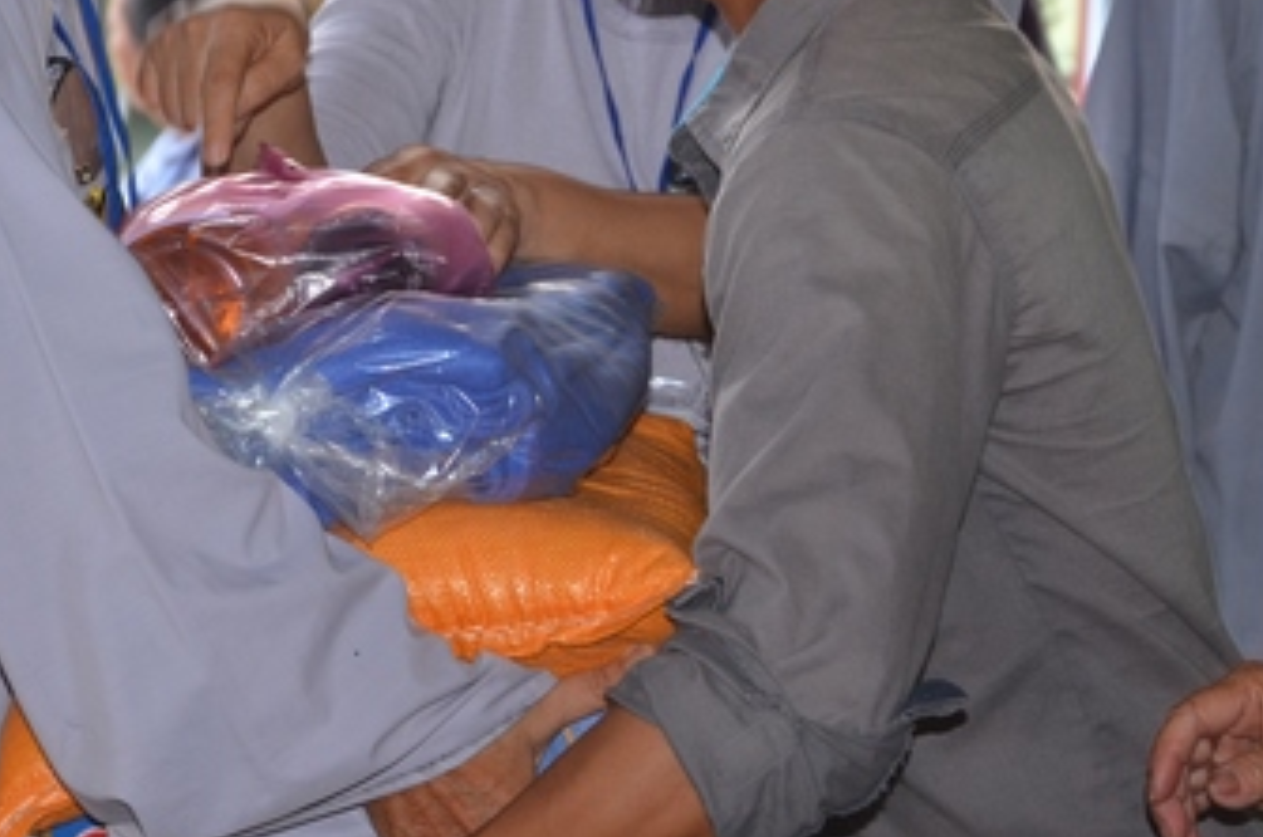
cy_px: 111
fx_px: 4586
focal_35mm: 131
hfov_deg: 15.6
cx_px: 268
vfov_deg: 10.4
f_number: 4.8
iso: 640
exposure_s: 1/60
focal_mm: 45
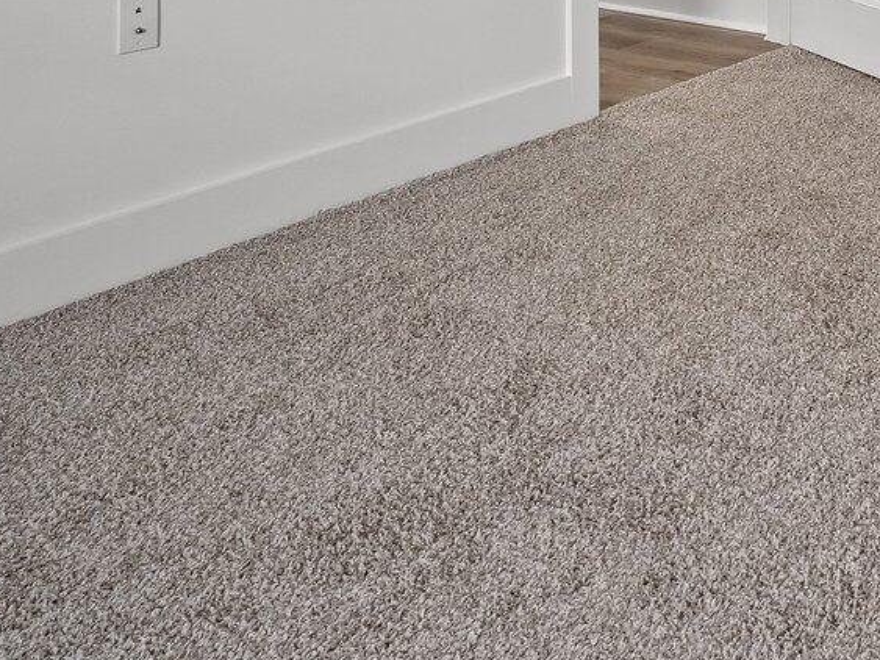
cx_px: 1082
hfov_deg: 31.8
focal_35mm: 49
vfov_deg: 24.0
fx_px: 1245
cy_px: -306
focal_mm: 14
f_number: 8
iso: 200
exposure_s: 1/8
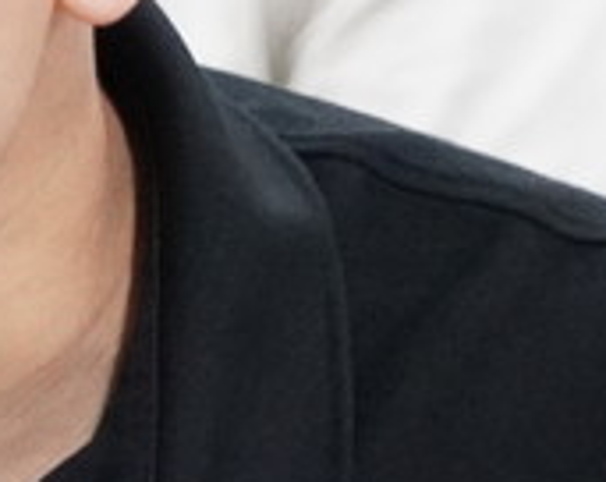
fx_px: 21357
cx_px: -191
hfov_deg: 1.6
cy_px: 597
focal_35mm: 1194
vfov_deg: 1.3
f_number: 5.6
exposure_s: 1/160
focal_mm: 113
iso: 6400
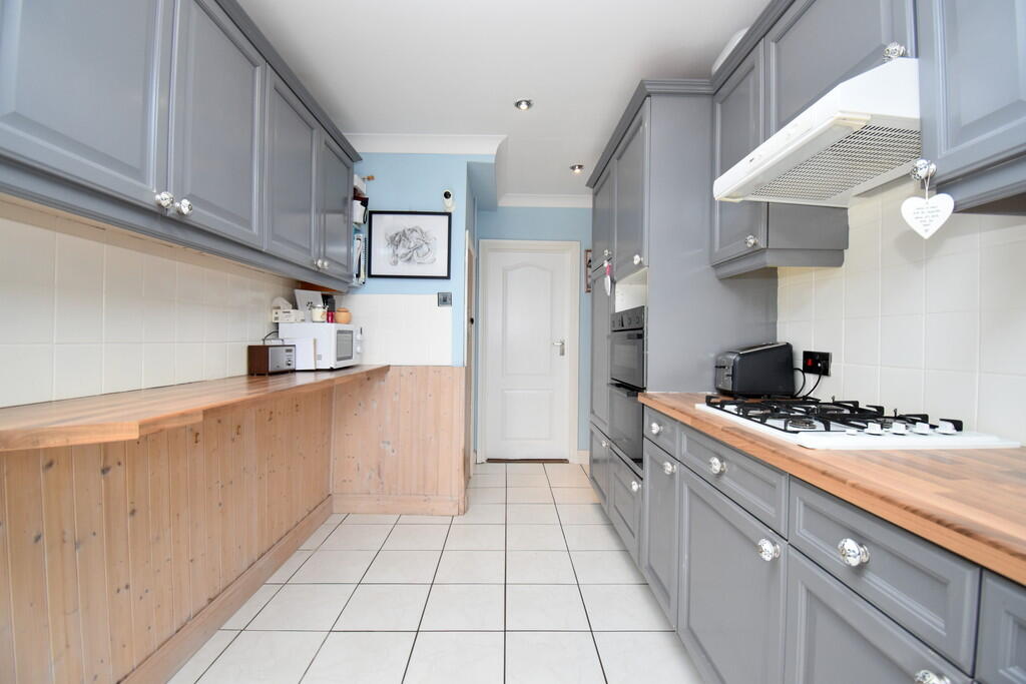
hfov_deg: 100.4
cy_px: 342
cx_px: 513
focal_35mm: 15
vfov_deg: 77.3
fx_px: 428
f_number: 4.5
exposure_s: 1/125
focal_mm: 10
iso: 800
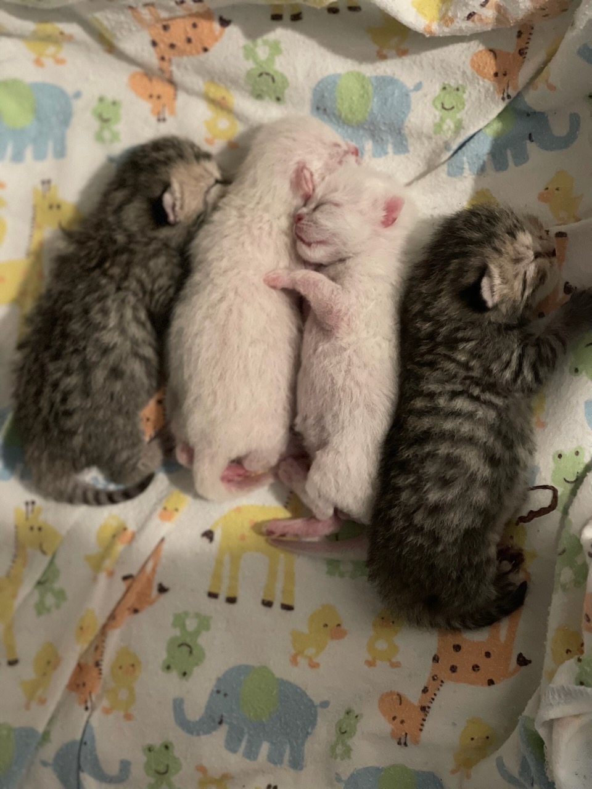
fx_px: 1459
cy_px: 394
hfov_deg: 22.9
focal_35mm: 64
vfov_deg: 30.3
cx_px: 296
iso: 500
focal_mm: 7.5
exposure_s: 1/15
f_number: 2.2
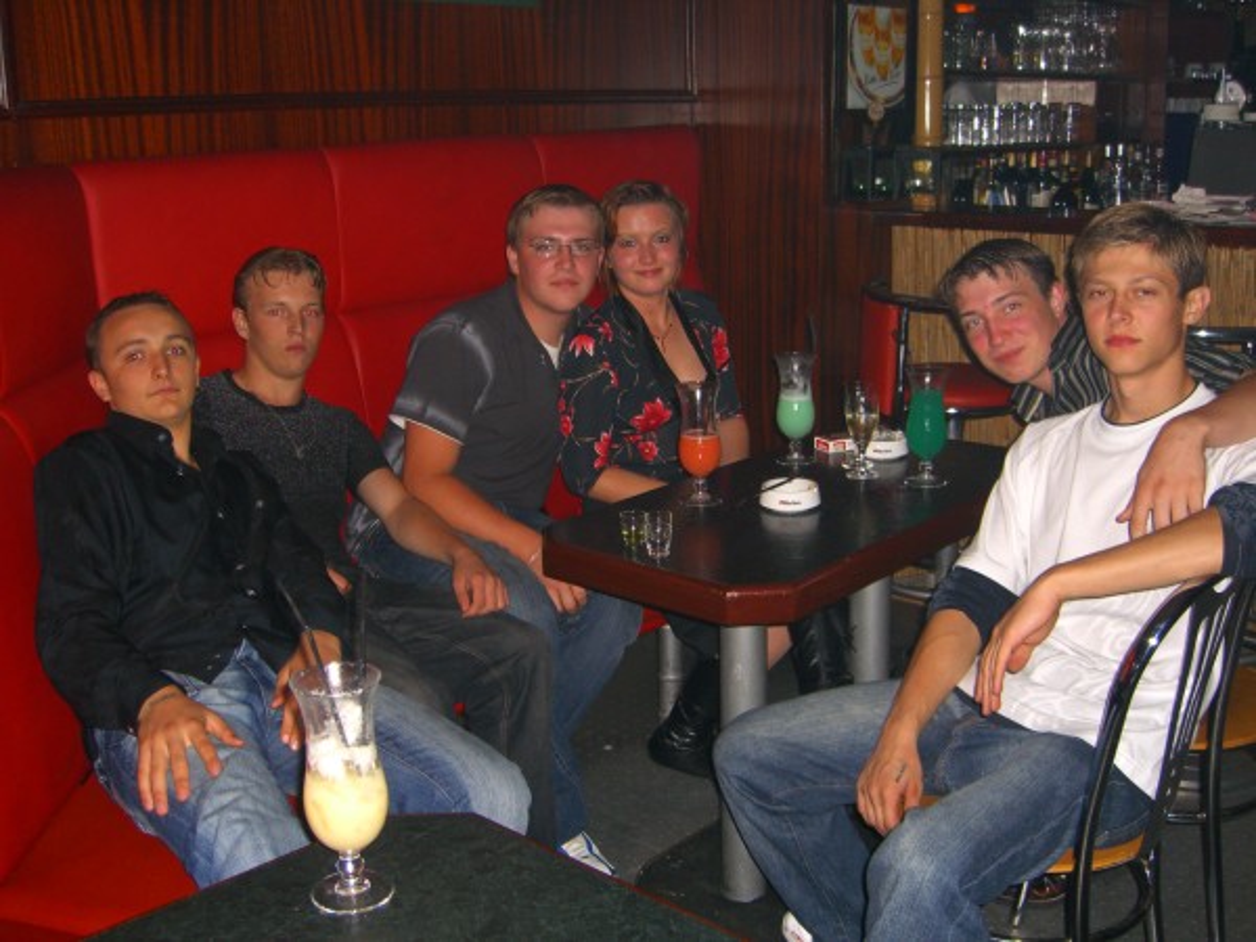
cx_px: 628
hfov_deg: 49.0
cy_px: 471
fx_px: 1379
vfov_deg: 37.7
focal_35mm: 38
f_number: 2.8
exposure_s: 1/60
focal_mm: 7.9
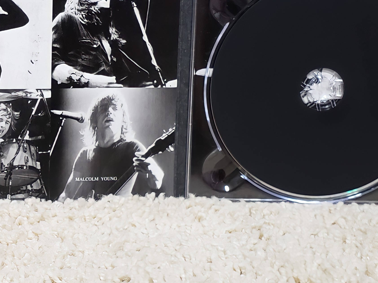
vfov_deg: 23.3
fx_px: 688
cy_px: 124
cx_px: 19
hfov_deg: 29.1
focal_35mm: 63
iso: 250
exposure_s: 1/24
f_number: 2.4
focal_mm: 4.3
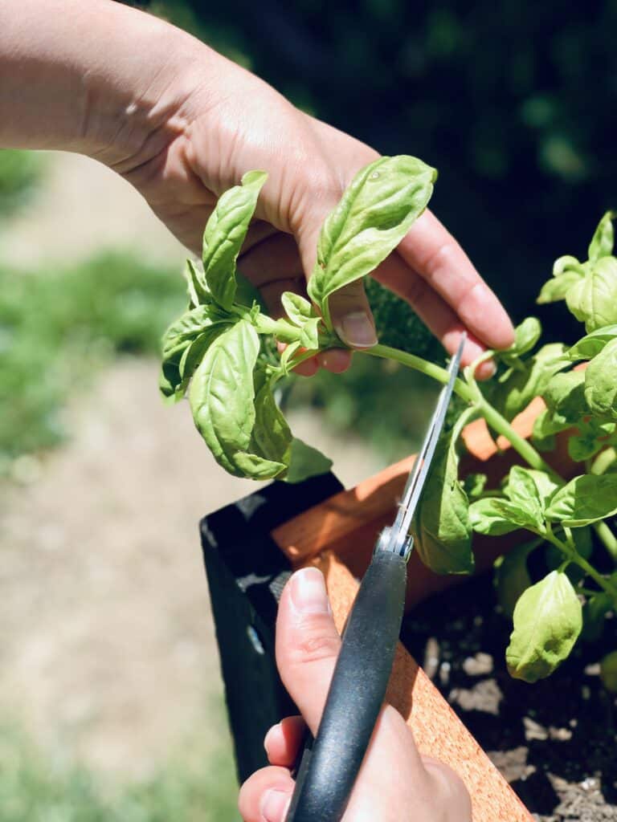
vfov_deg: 36.8
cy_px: 411
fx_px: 1236
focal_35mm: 52
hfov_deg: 28.0
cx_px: 308
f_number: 2.4
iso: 16
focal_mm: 6
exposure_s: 1/600
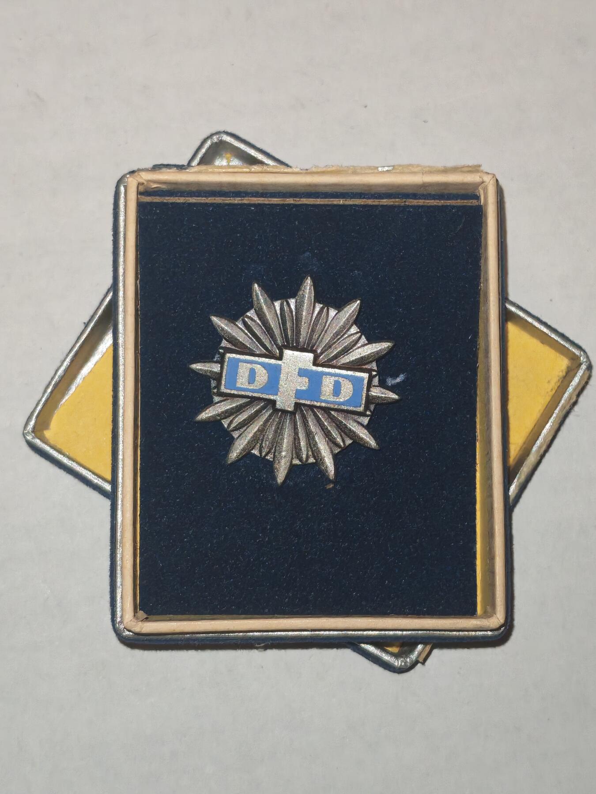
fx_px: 1561
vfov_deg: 28.6
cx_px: 298
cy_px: 397
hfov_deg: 21.6
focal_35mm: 68
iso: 400
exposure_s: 1/100
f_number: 1.95
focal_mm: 5.52
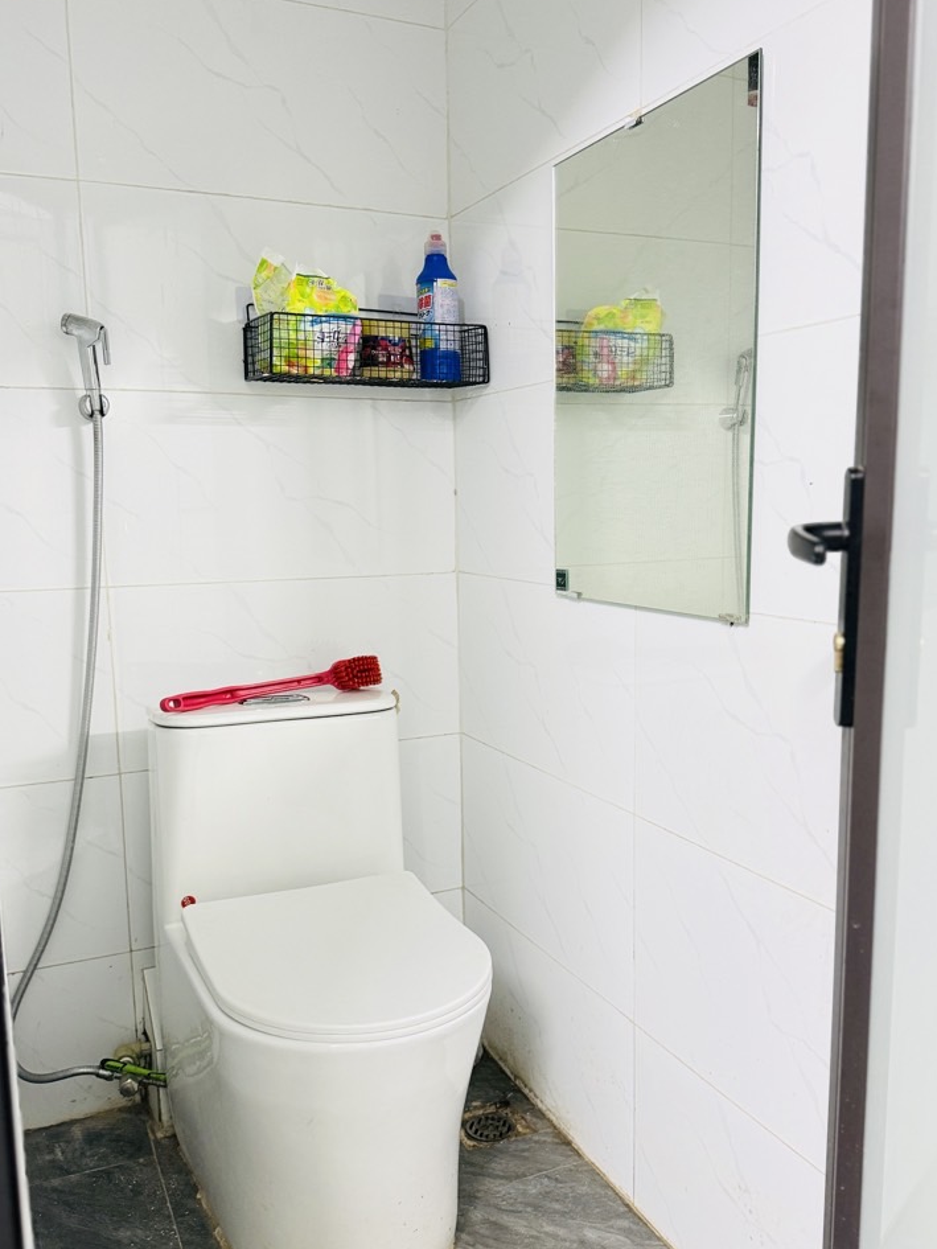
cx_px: 486
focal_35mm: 26
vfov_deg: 67.3
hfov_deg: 53.1
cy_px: 657
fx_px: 938
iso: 200
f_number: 1.78
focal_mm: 6.76
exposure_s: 1/50
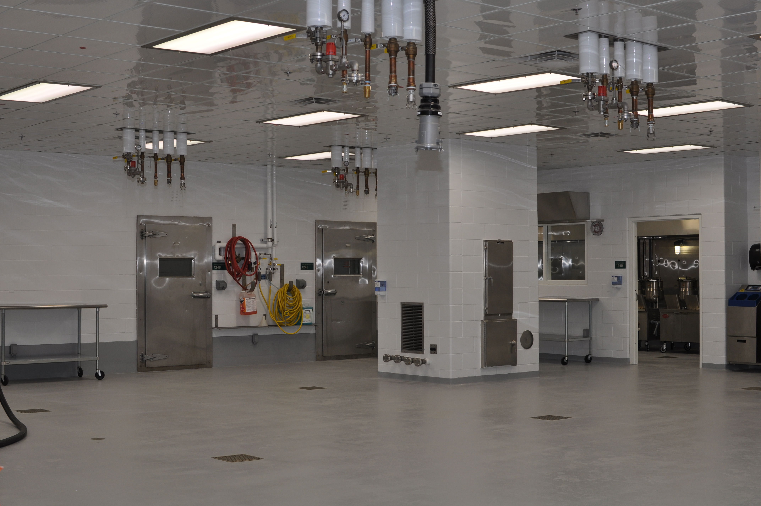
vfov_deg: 25.7
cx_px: 380
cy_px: 253
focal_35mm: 52
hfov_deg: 37.9
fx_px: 1108
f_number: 5.6
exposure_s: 1/125
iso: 200
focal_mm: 35
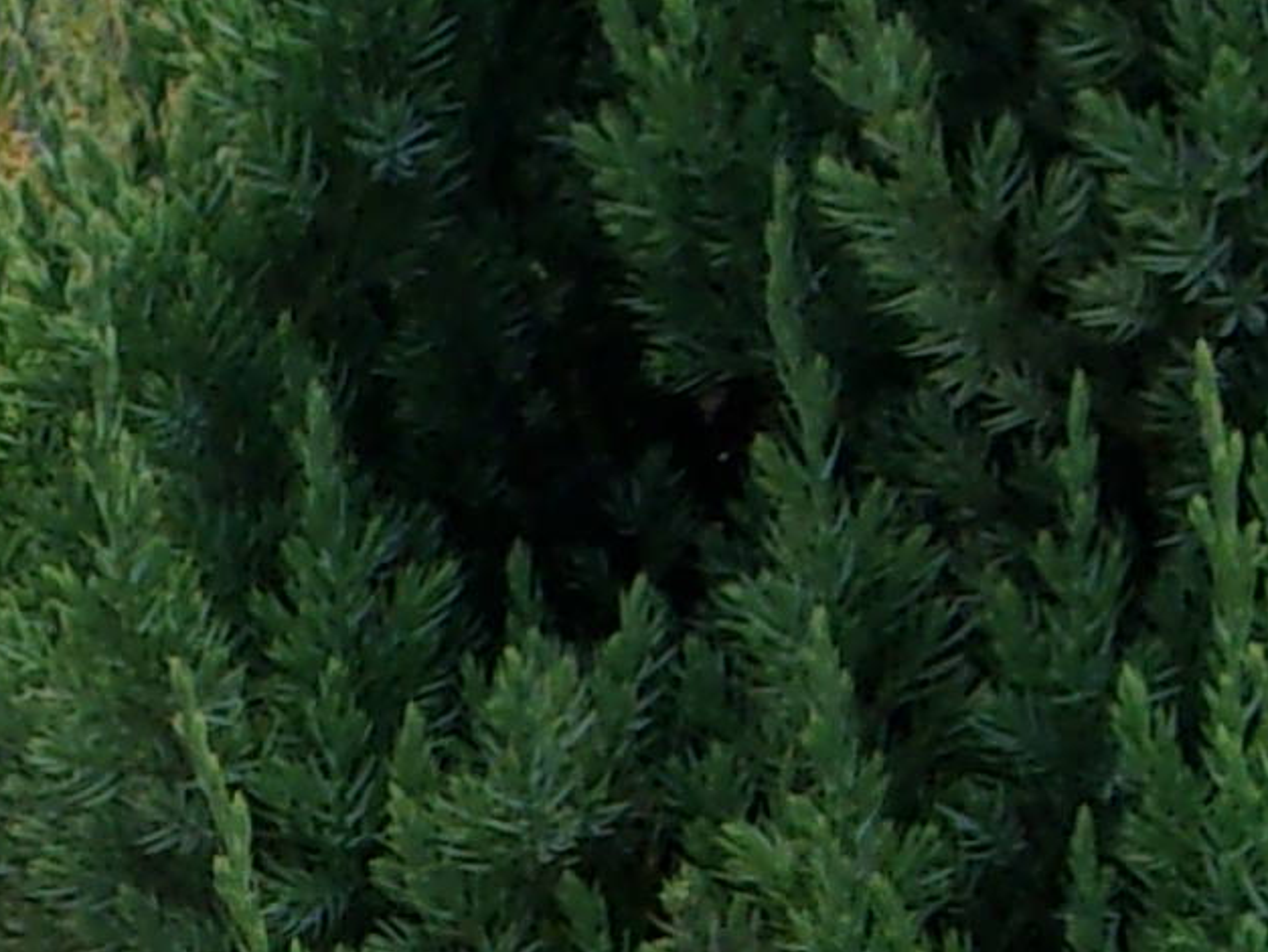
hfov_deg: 9.3
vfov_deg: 6.9
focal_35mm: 206
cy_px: 2021
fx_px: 7549
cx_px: -672
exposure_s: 1/75
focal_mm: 5.1
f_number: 10.8
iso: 80
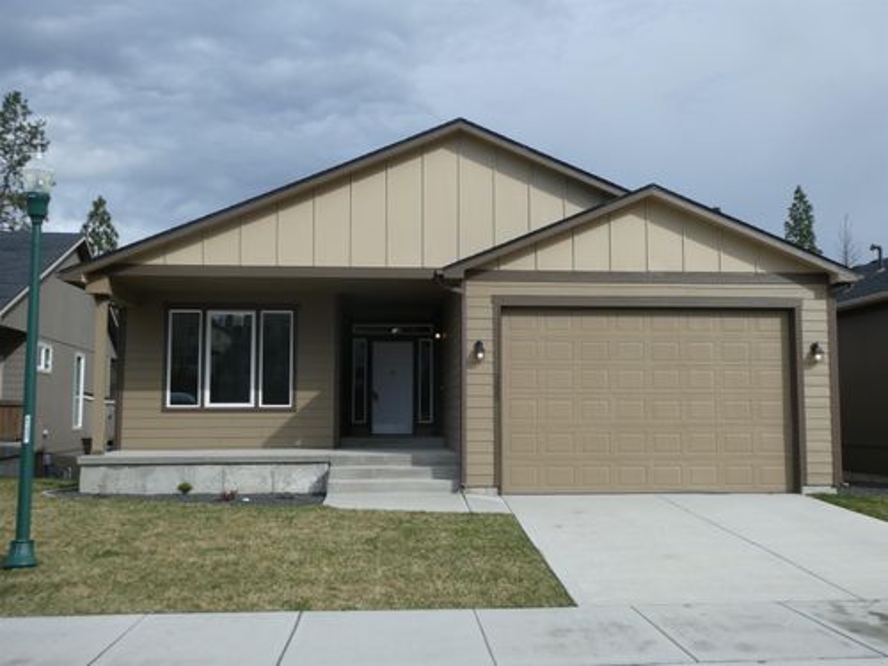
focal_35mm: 35
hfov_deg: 52.6
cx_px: 444
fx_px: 898
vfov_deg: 40.7
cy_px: 333
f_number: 3.7
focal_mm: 6.3
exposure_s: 1/640
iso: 80
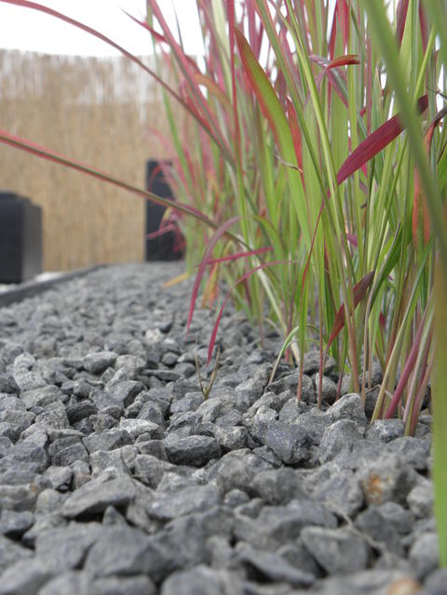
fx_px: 878
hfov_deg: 28.6
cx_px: 224
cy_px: 298
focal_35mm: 51
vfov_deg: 37.5
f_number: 3.5
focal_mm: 9.22
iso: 125
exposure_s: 1/25
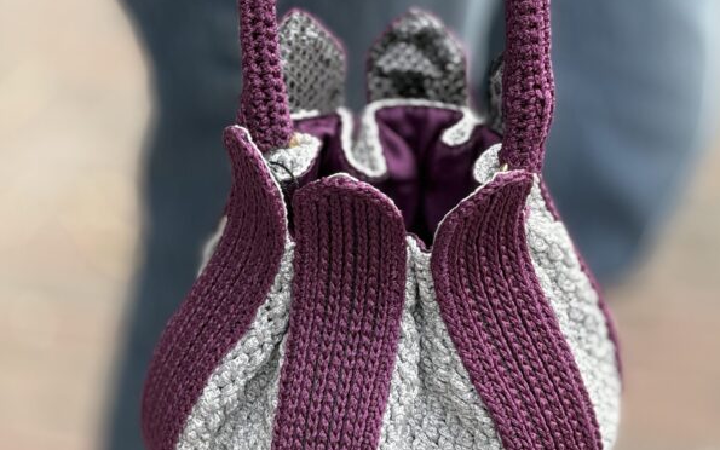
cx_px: 362
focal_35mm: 171
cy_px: 206
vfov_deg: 7.7
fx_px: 3356
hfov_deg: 12.2
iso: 64
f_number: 2.8
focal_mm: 15.66
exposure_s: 1/173
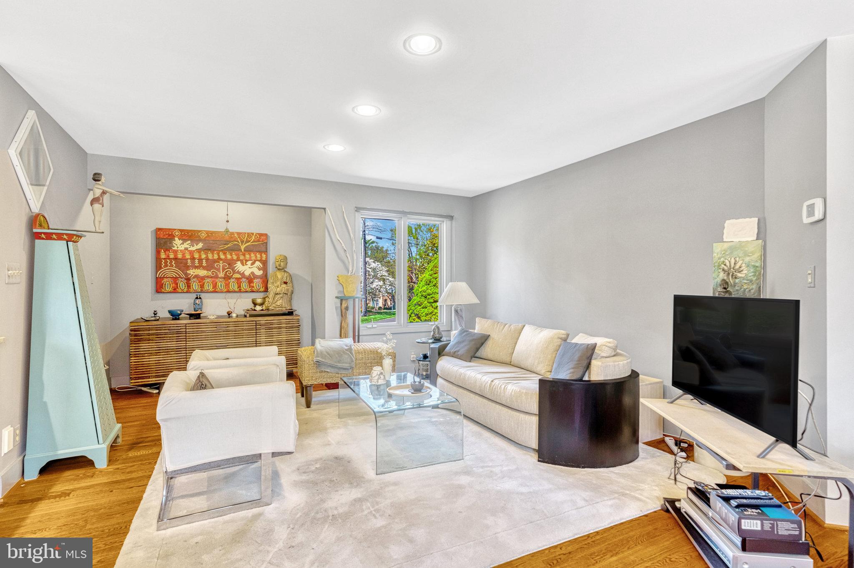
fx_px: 403
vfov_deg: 70.4
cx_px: 427
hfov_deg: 93.3
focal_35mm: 17
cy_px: 284
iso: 1250
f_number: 7.1
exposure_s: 1/25
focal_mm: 17
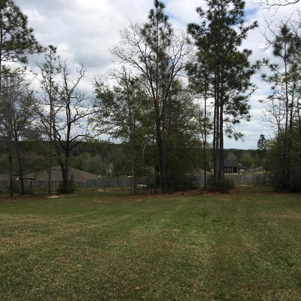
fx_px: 344
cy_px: 152
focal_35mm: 35
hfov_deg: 47.2
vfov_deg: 47.2
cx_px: 159
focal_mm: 4.15
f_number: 2.2
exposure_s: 1/1709
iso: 25
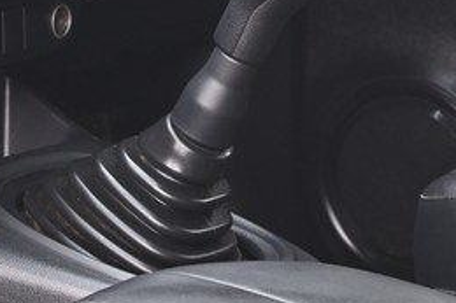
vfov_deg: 8.1
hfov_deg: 12.2
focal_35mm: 165
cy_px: -166
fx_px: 2089
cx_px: -95
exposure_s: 1/45
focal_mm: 39
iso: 560
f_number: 6.7
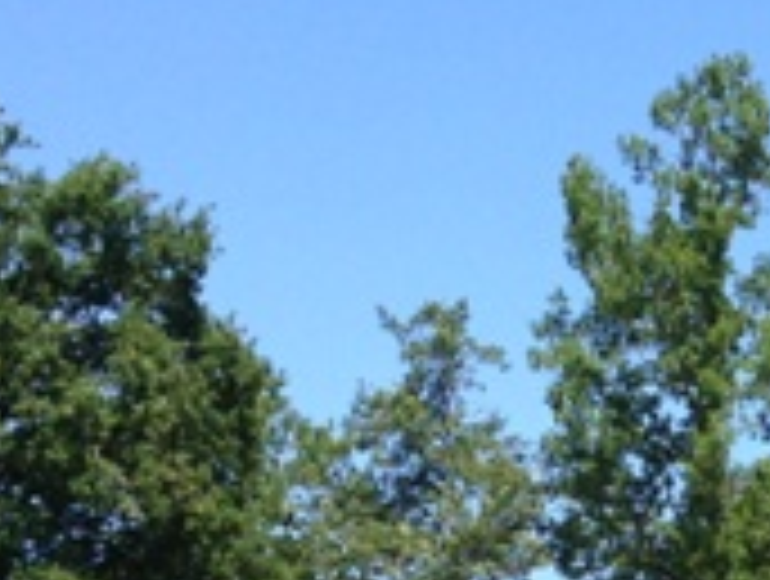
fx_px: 3433
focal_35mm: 154
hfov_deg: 12.4
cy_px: 854
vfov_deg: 9.4
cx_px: 1004
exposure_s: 1/753
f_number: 2.4
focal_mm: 4.13
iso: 50
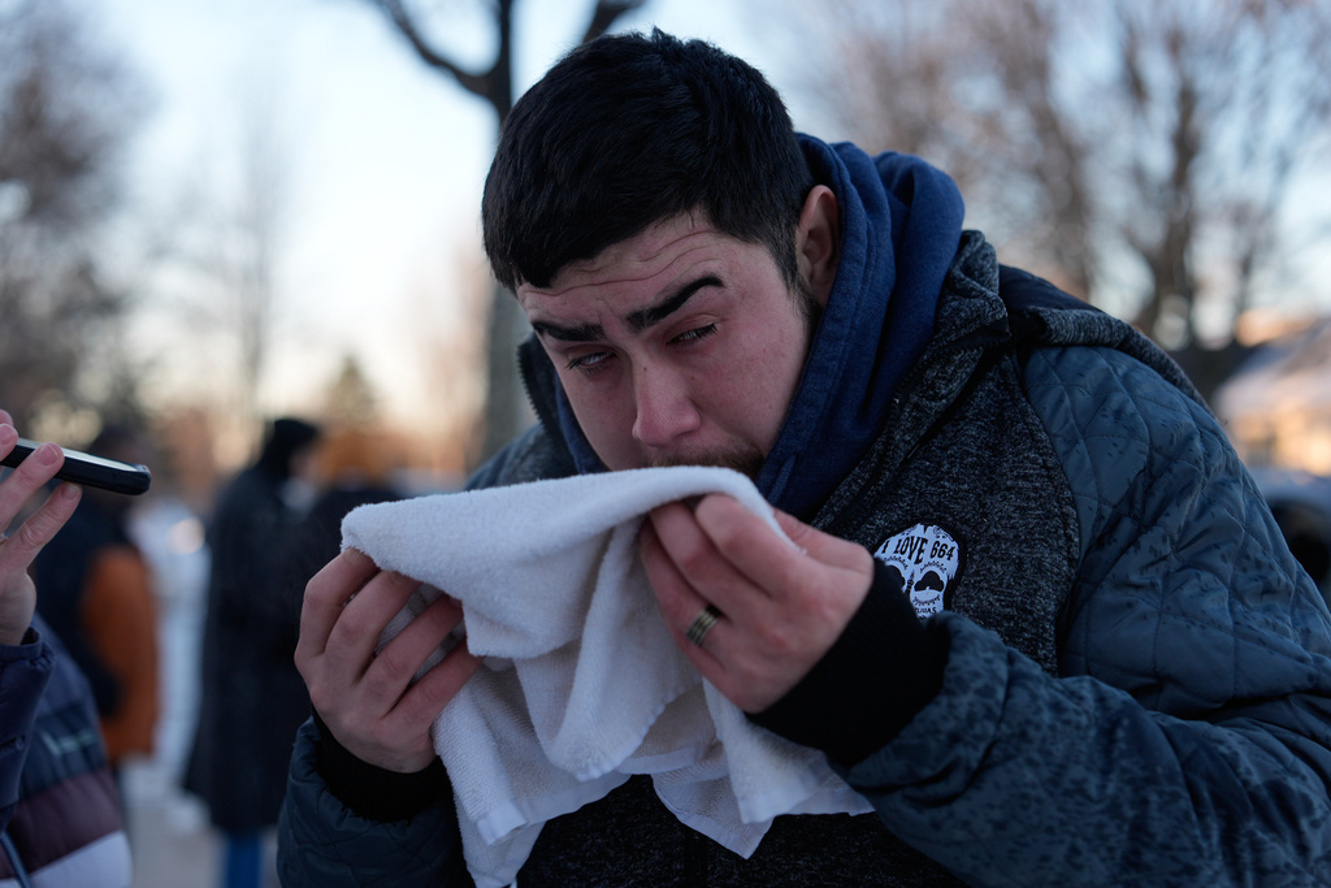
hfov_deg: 36.2
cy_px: 444
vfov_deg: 24.6
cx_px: 666
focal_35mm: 55
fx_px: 2034
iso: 250
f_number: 2.8
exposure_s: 1/640
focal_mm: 55
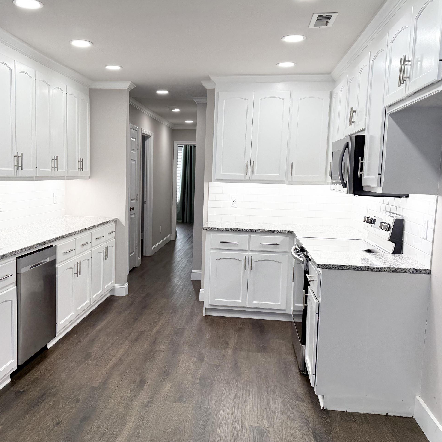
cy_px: 234
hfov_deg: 48.1
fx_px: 491
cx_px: 175
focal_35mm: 34
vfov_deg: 48.4
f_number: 1.78
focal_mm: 6.76
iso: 64
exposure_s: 1/144
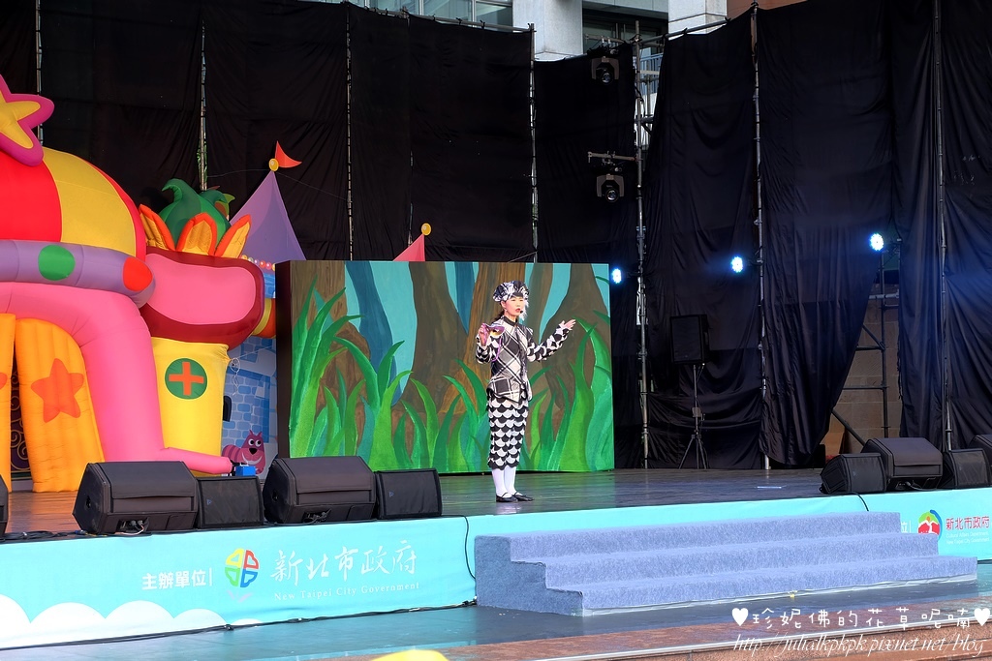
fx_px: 2067
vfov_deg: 18.2
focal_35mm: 75
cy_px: 330
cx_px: 496
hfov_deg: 27.0
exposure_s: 1/40
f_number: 5.6
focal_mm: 50
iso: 400
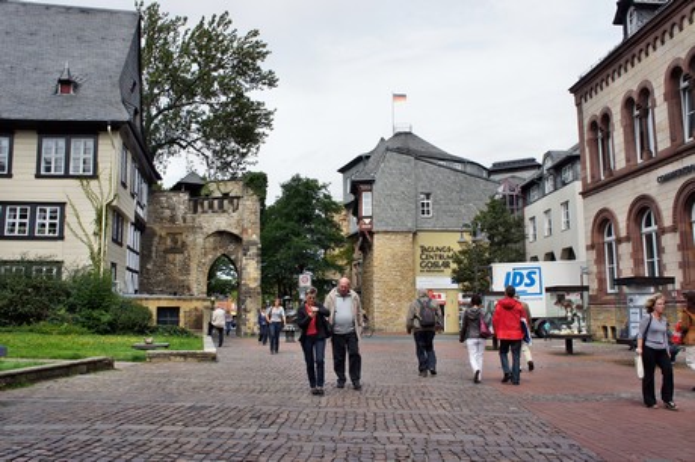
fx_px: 579
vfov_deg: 43.5
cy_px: 231
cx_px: 348
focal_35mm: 30
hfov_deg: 62.0
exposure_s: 1/400
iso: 200
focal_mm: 20
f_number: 8
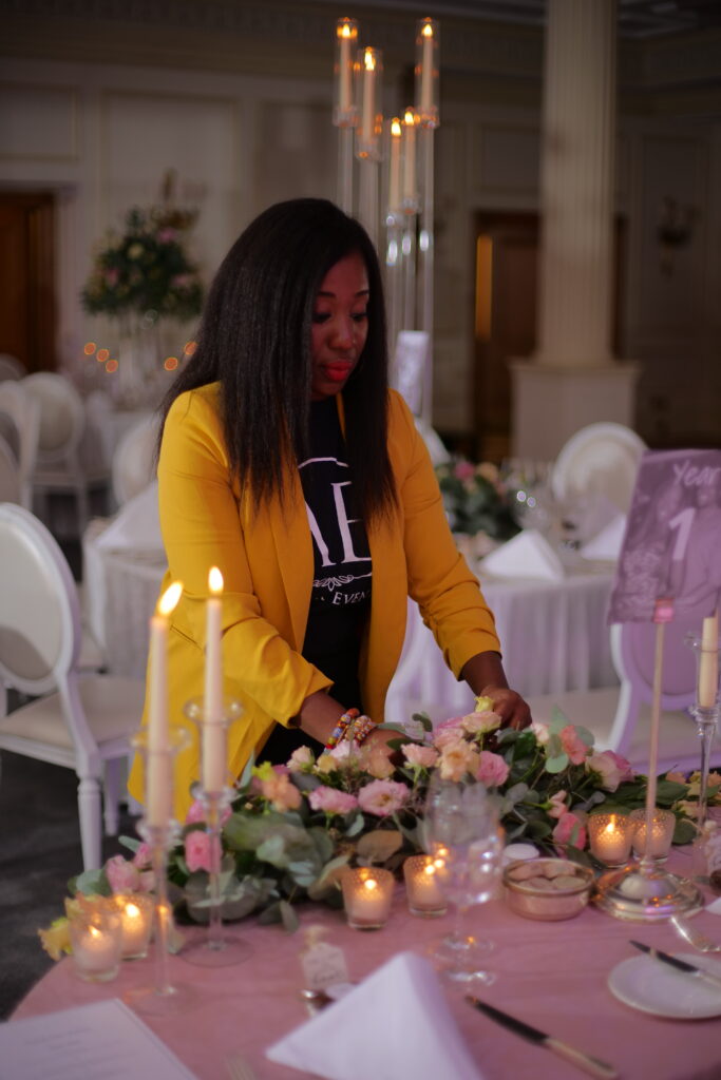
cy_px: 540
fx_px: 1501
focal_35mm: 50
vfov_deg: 39.6
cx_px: 360
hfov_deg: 27.0
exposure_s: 1/200
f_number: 1.4
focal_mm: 50
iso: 200
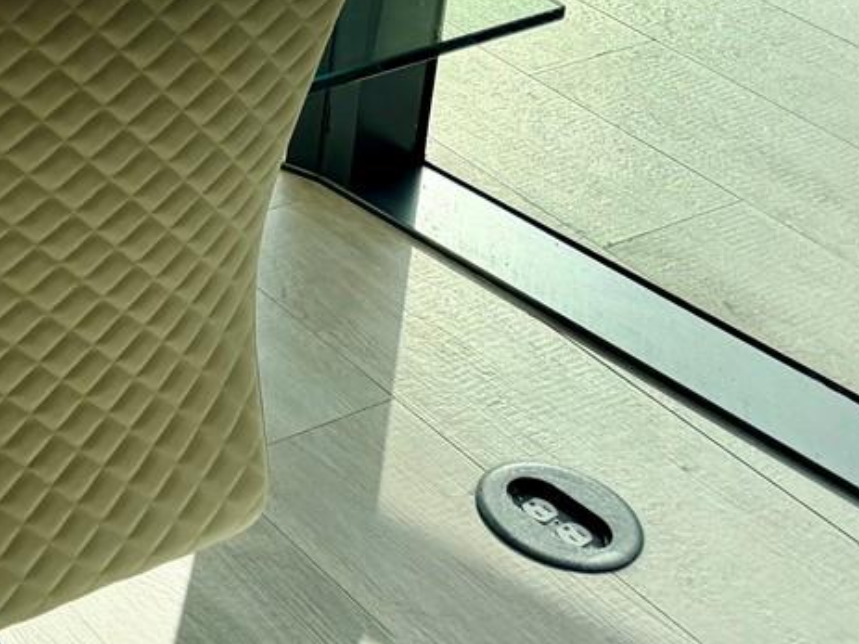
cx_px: -436
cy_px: -321
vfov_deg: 16.2
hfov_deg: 20.2
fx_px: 2059
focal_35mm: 83
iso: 80
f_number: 1.78
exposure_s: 1/2169
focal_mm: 6.76
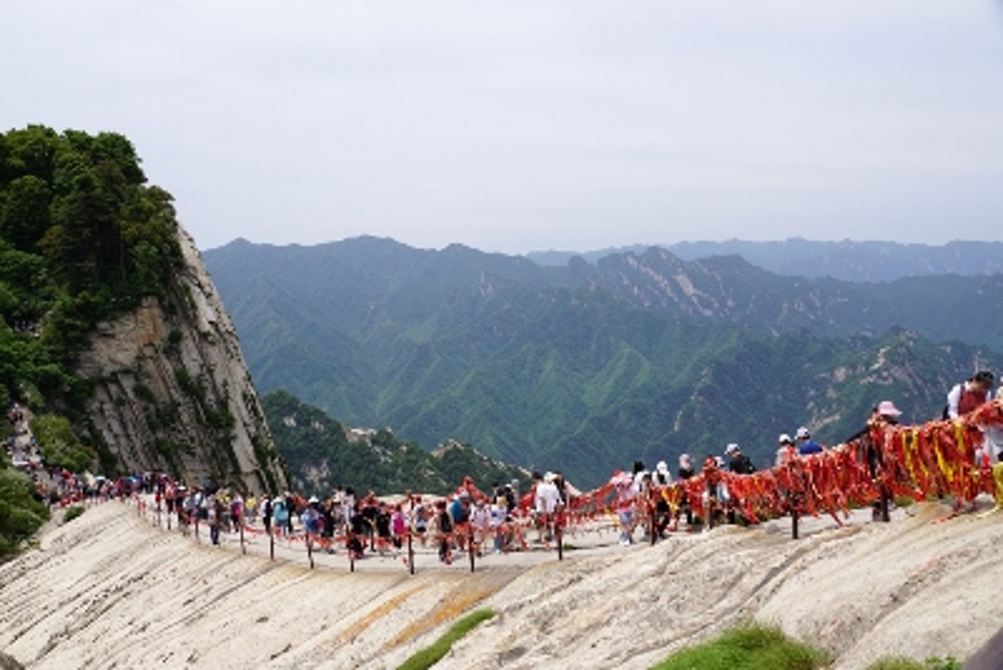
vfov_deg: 40.0
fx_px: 920
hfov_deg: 57.2
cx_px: 502
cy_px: 335
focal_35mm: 33
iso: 100
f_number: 10
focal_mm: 22
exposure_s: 1/250
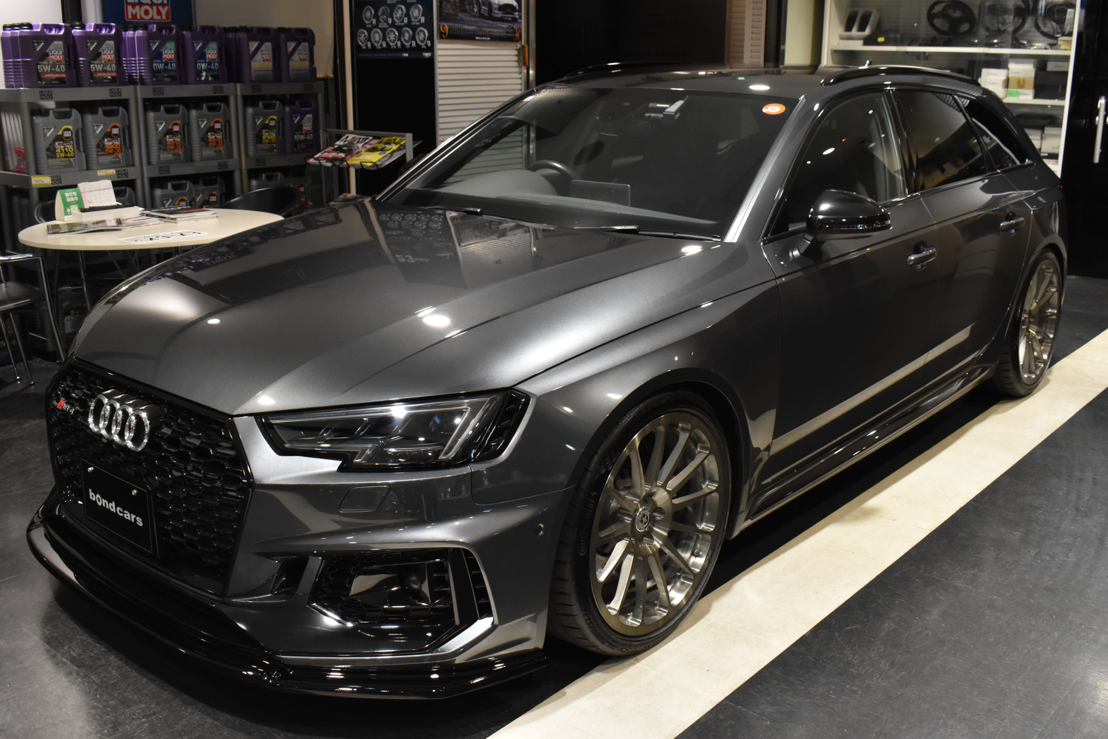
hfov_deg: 53.1
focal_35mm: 36
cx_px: 554
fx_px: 1108
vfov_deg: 36.9
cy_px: 370
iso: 1800
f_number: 8
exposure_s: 1/40
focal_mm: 24
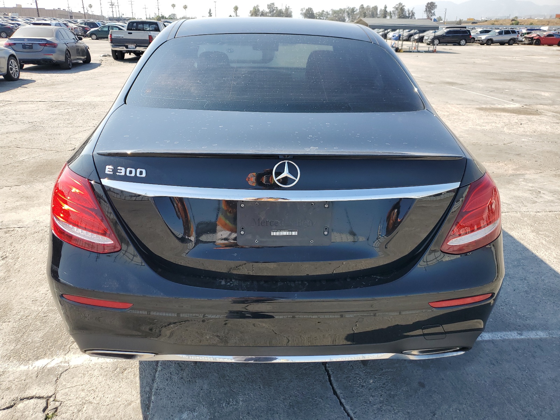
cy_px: 210
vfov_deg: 53.1
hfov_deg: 67.3
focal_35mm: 26
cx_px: 280
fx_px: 421
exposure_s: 1/1429
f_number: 1.5
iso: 50
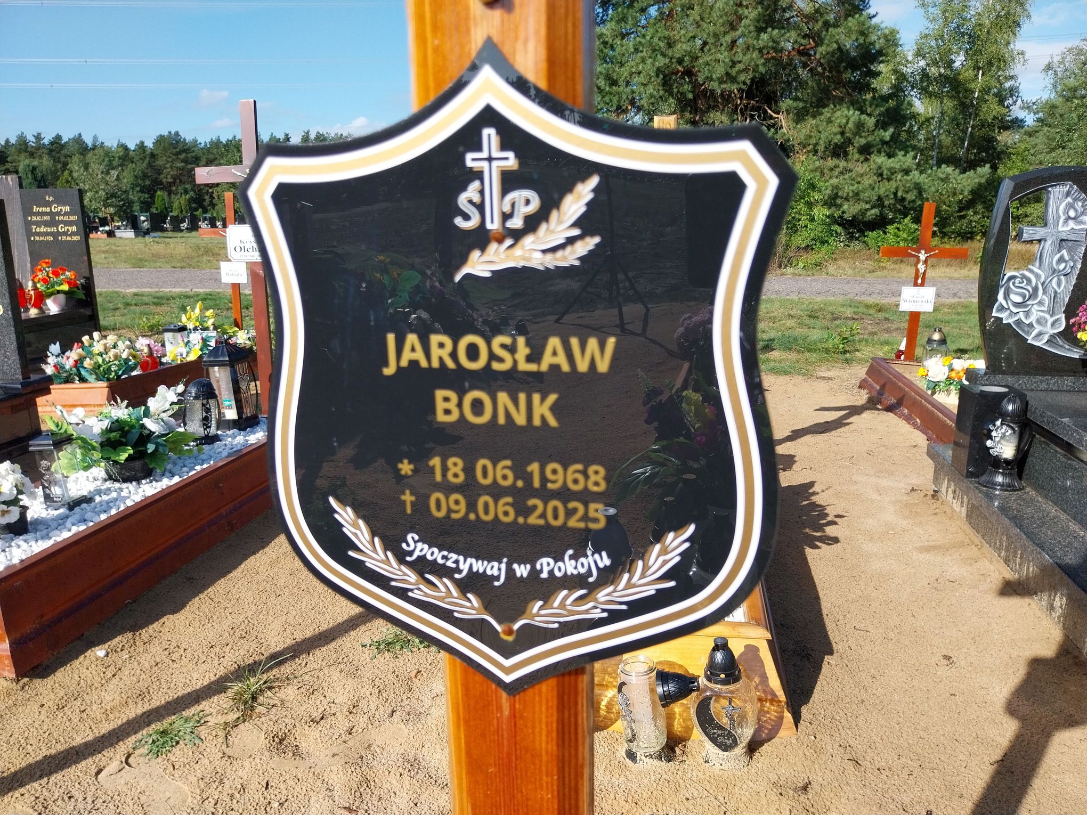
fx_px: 816
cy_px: 408
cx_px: 544
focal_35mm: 26
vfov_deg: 53.1
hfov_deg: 67.3
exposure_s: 1/703
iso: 25
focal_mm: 4
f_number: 1.8
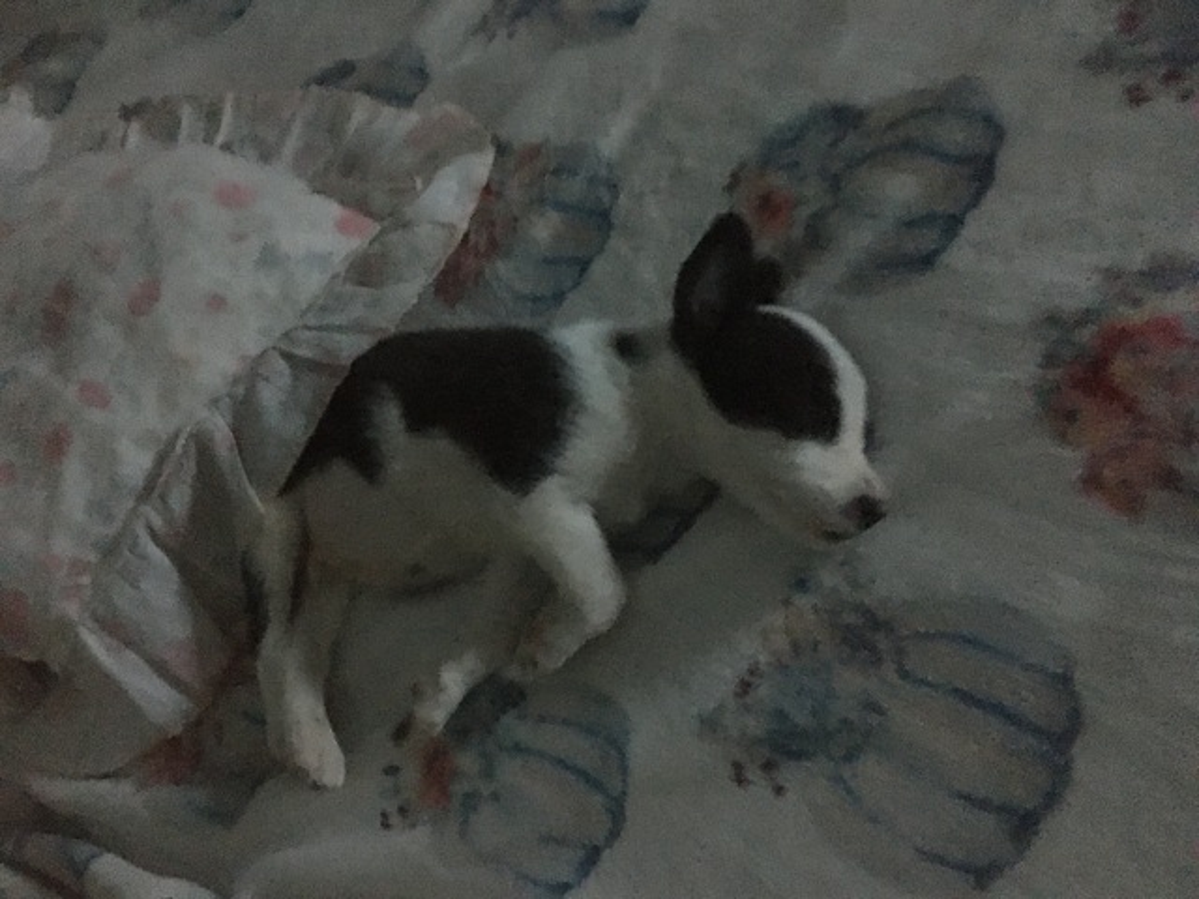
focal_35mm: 29
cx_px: 600
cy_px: 450
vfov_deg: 48.2
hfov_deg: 61.7
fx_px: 1004
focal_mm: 4.15
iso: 2000
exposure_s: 1/15
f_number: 2.2
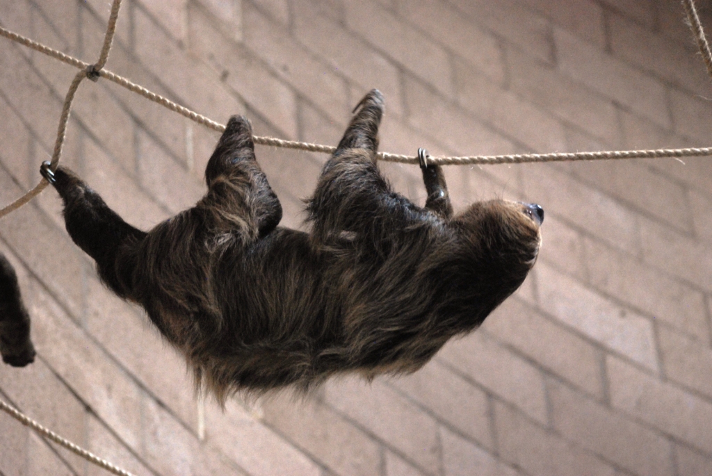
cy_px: 238
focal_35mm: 202
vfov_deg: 6.8
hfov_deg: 10.1
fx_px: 4009
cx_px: 356
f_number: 4.2
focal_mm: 135
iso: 1600
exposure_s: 1/160
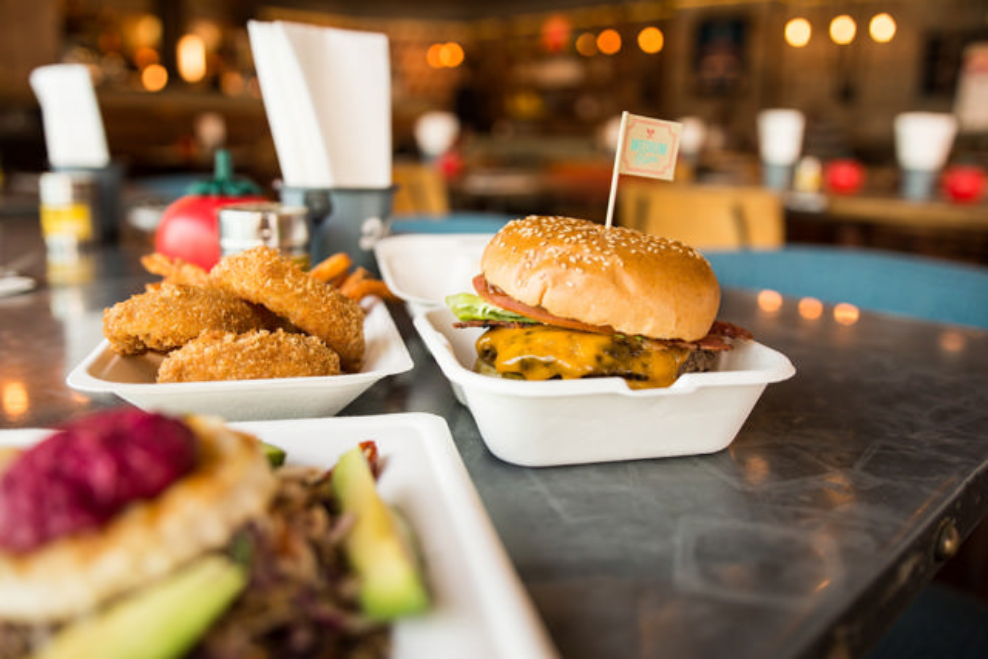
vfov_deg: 48.0
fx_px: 741
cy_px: 330
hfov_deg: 67.4
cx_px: 494
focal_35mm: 27
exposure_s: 1/100
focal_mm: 18
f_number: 1.8
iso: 100
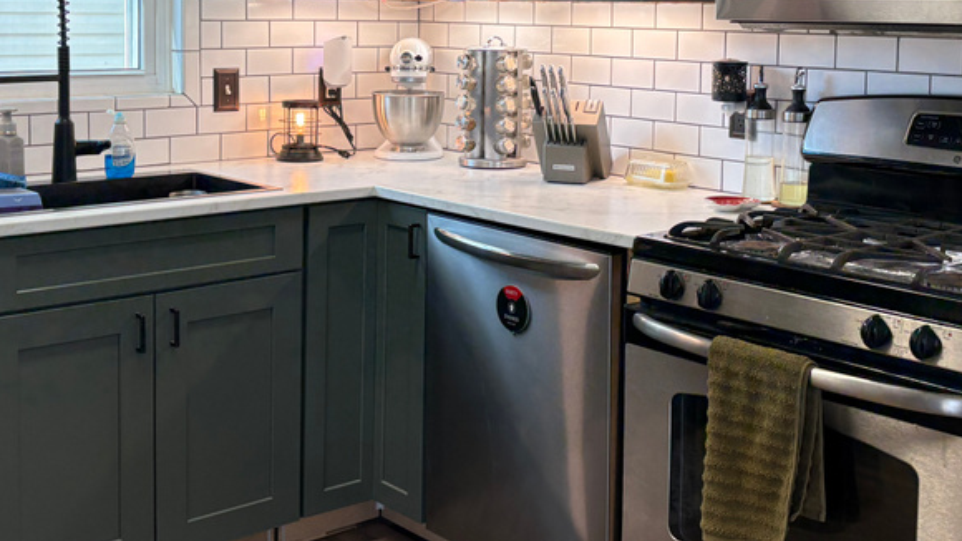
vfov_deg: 23.5
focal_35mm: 50
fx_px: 1275
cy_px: 88
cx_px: 488
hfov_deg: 41.3
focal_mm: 5.96
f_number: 1.6
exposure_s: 1/120
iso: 64
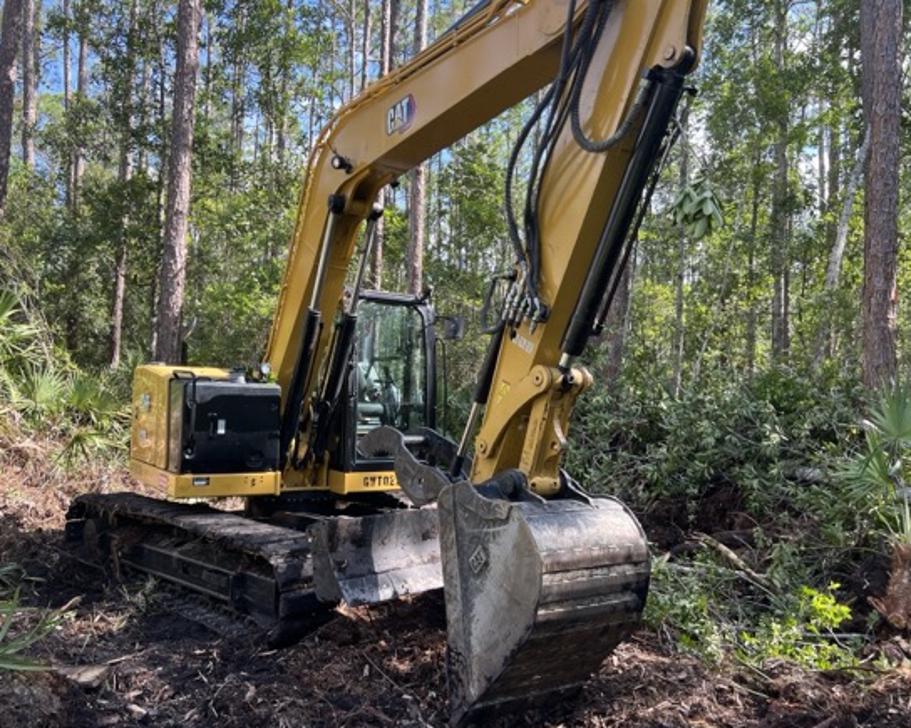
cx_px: 420
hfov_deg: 62.1
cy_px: 356
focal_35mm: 28
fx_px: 755
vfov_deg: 51.5
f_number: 1.5
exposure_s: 1/513
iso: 50
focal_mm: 5.7
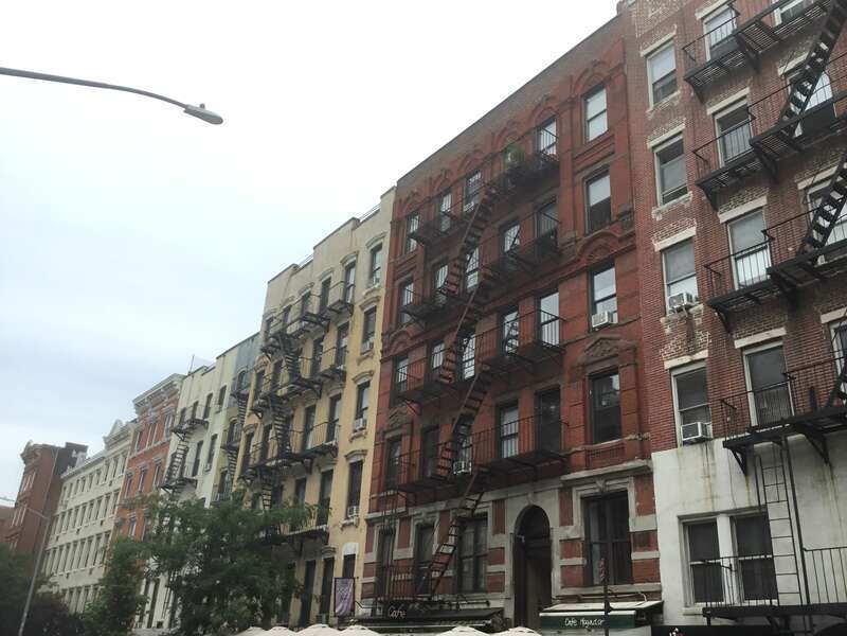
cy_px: 318
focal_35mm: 31
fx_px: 759
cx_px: 424
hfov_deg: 58.4
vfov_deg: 45.4
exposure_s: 1/762
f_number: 2.4
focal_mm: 3.3
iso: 25
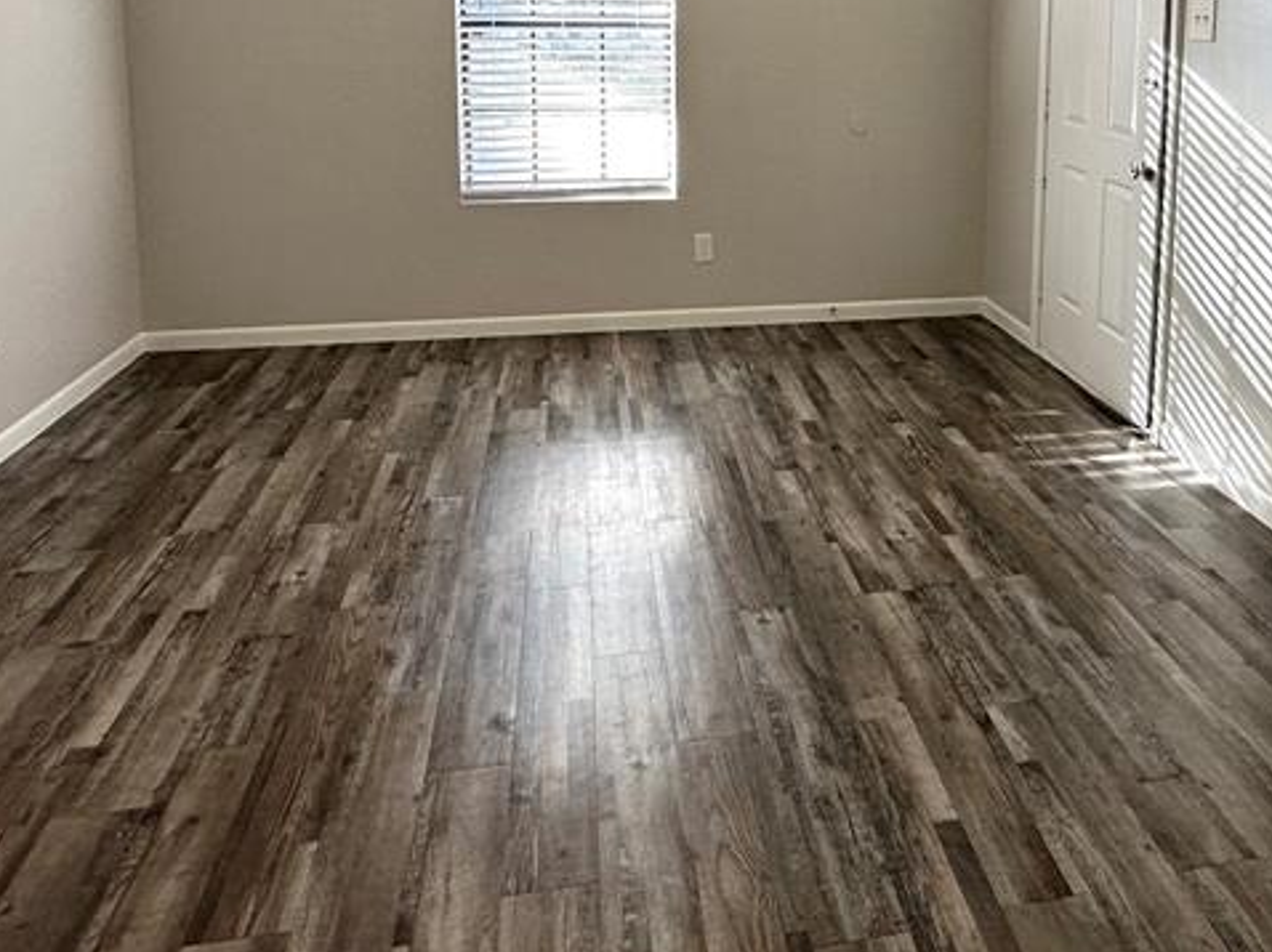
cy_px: 128
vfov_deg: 43.4
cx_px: 796
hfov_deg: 59.2
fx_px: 1102
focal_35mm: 30
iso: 160
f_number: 2.2
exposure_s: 1/120
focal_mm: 2.22
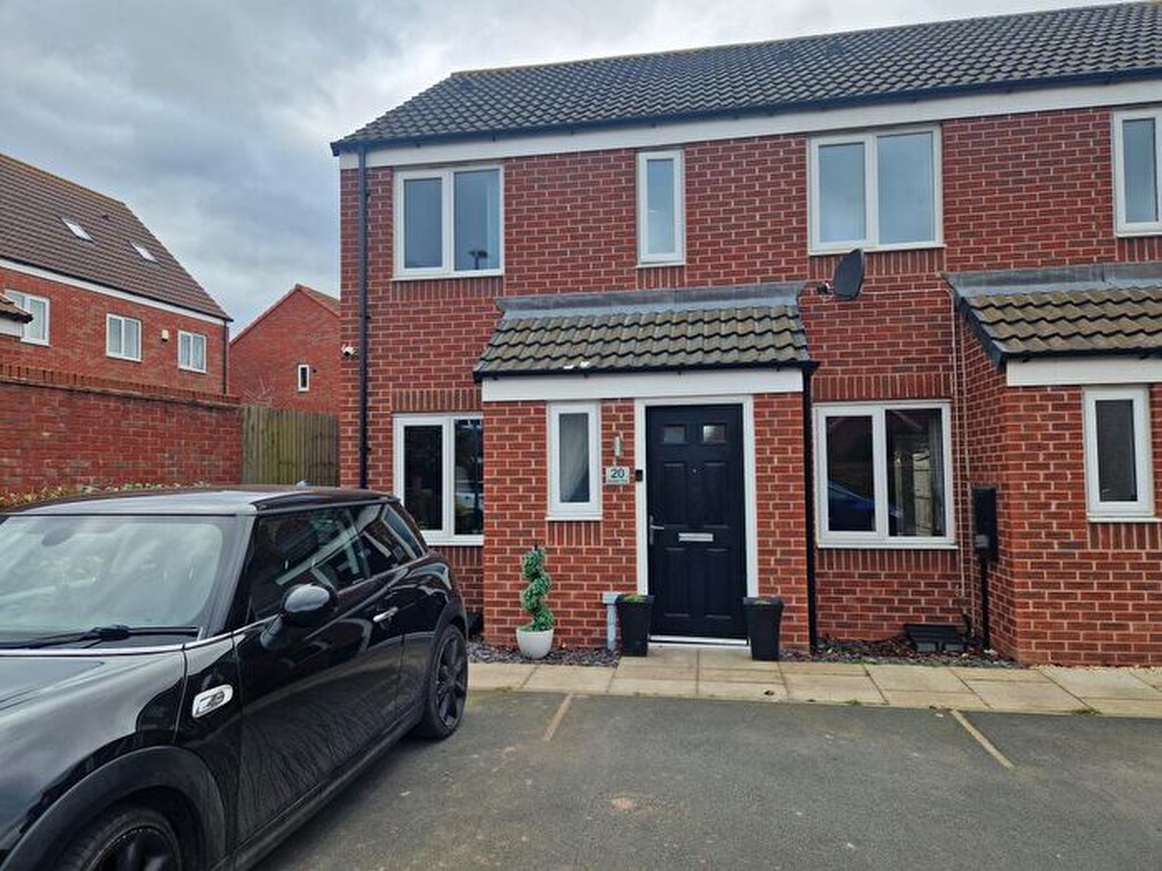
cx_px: 581
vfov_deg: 58.9
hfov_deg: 73.9
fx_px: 772
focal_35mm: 23
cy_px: 436
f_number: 1.8
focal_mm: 5.4
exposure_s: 1/520
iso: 50
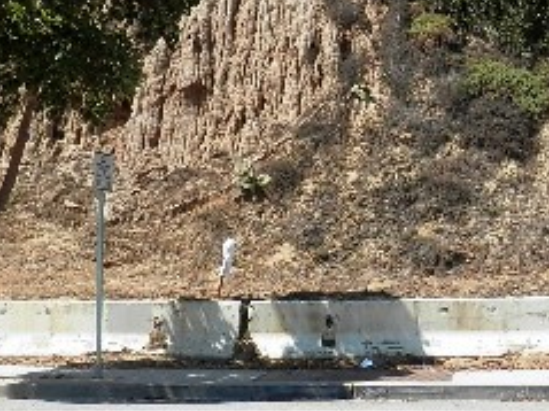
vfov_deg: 21.8
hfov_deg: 28.6
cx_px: 409
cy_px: 140
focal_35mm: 67
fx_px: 1062
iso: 80
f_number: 8.7
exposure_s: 1/125
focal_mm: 4.5
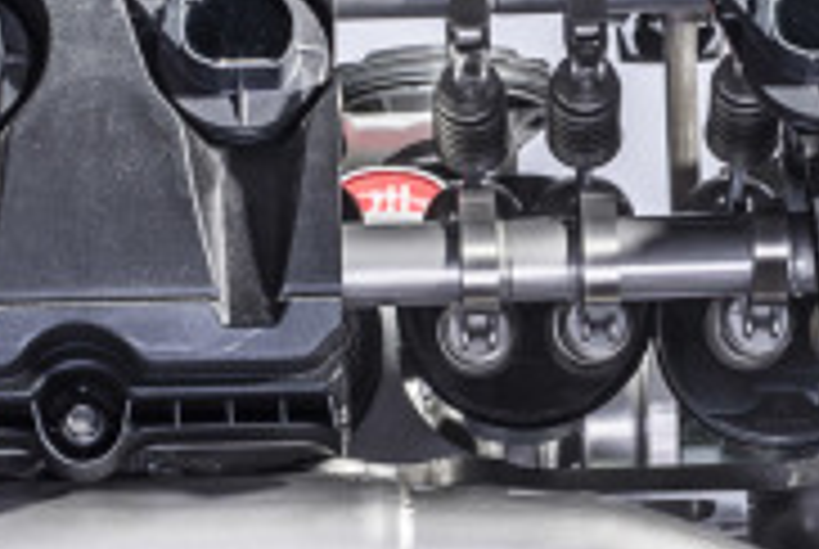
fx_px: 5993
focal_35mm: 263
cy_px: 205
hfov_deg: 7.8
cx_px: 544
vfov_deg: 5.2
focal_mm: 60
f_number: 18
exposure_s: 1/125
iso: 100
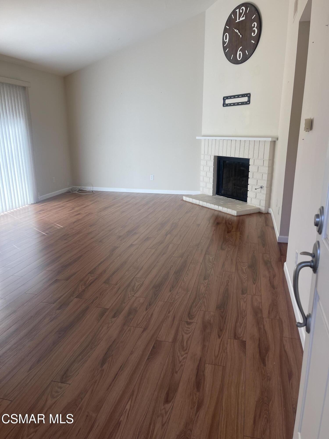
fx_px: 317
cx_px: 164
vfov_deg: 69.4
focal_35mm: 25
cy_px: 220
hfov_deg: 54.9
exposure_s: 1/120
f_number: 1.6
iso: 32
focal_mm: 5.1
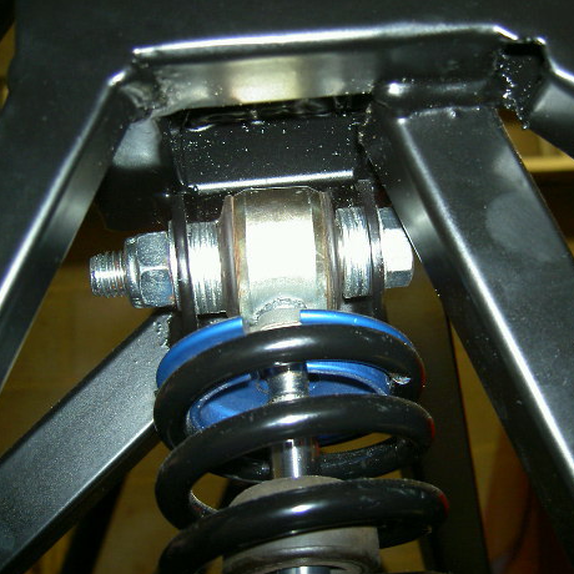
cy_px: 278
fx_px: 900
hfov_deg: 35.3
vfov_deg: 35.4
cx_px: 332
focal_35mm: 48
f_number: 2.8
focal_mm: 8
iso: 100
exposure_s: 1/59.5
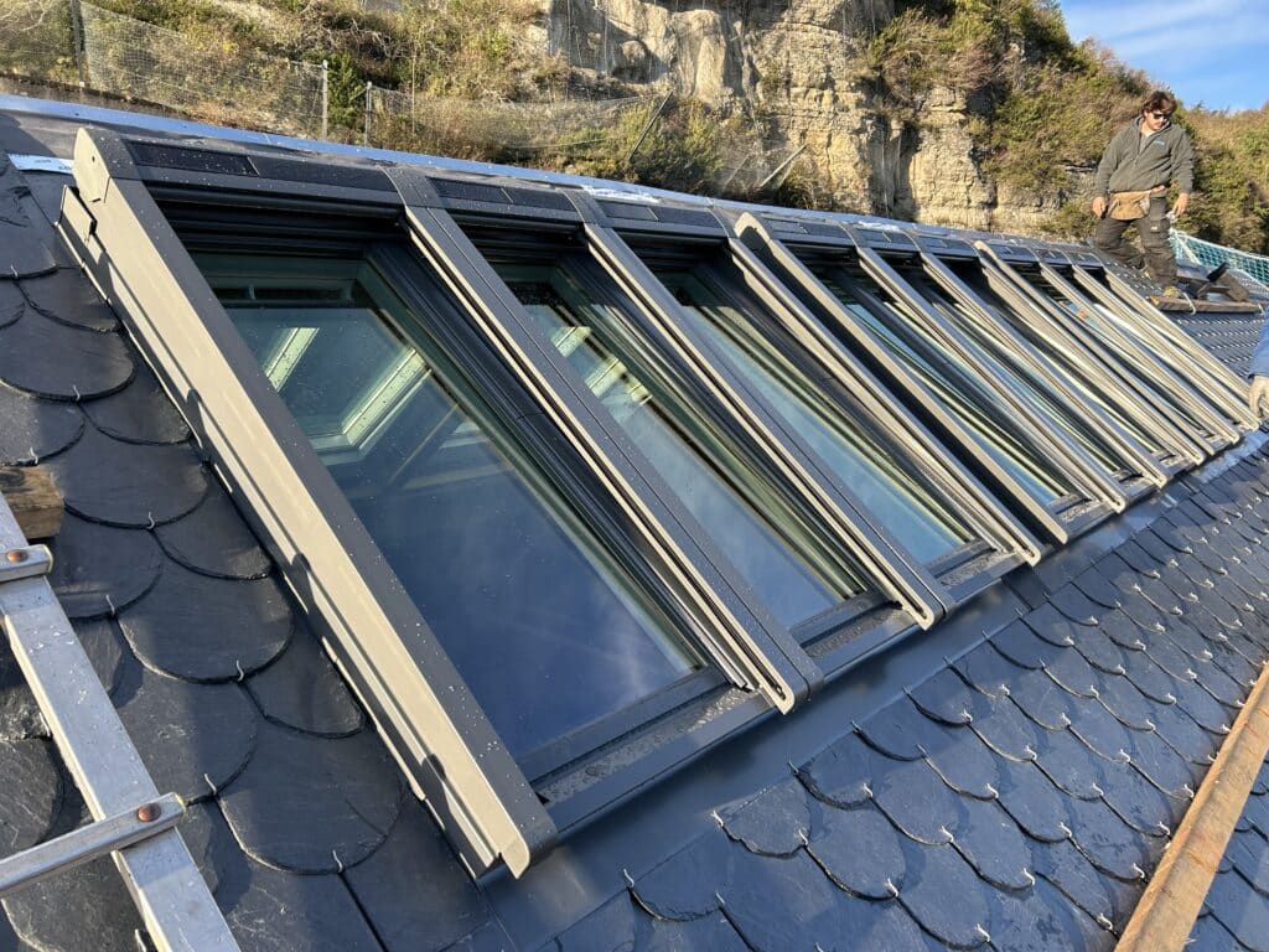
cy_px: 476
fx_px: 953
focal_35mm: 26
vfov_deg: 53.1
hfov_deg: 67.3
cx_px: 634
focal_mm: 5.7
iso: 50
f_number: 1.5
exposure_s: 1/827
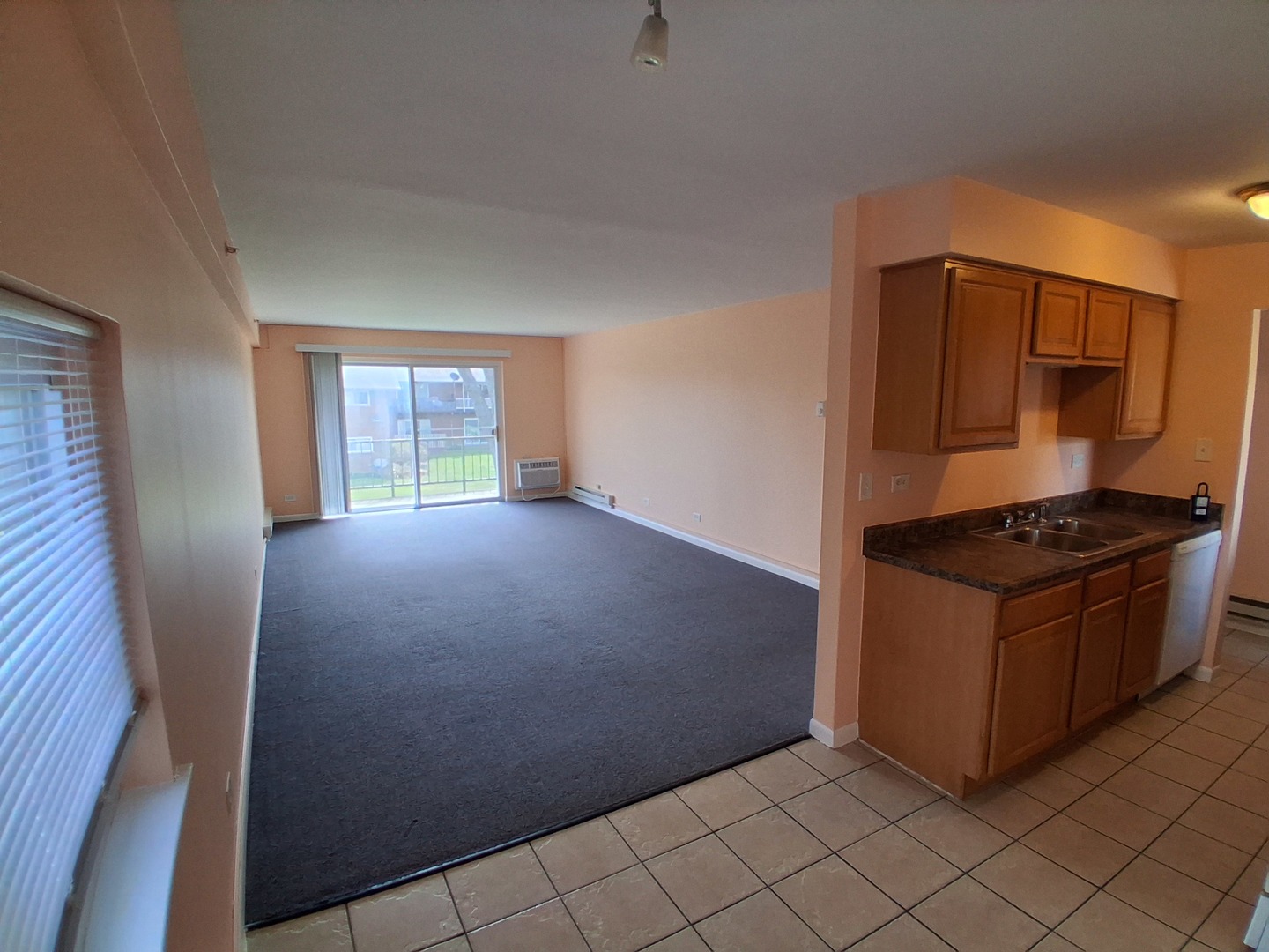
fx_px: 623
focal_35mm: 17
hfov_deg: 91.0
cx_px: 634
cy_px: 476
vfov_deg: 74.7
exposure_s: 1/120
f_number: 2.2
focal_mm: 1.4
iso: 125
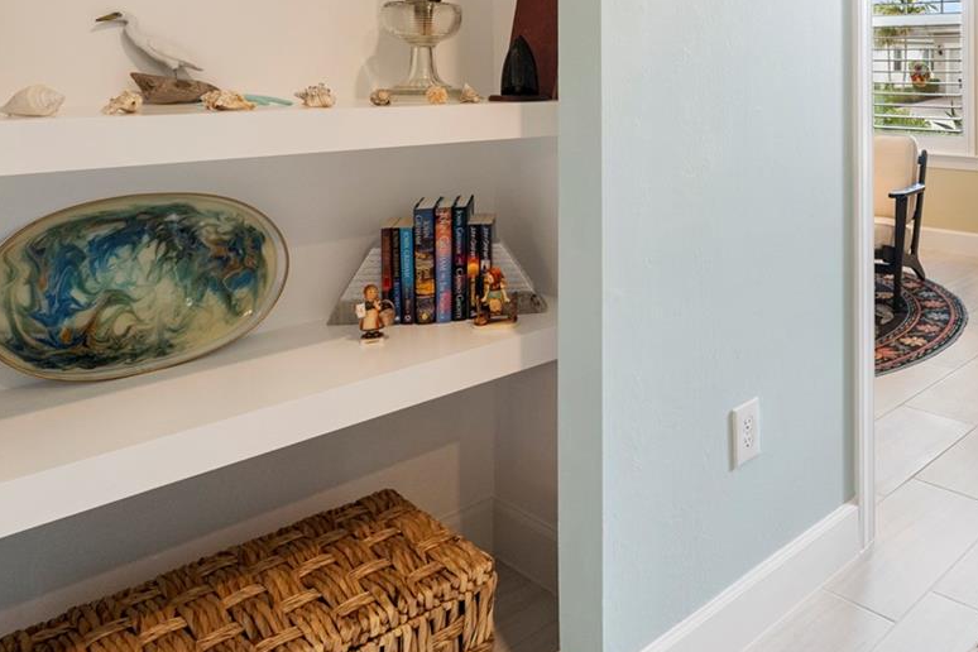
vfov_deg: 39.7
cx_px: 804
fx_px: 842
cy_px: 82
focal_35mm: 31
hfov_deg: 55.4
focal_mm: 10
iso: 800
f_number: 4.5
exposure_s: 1/30
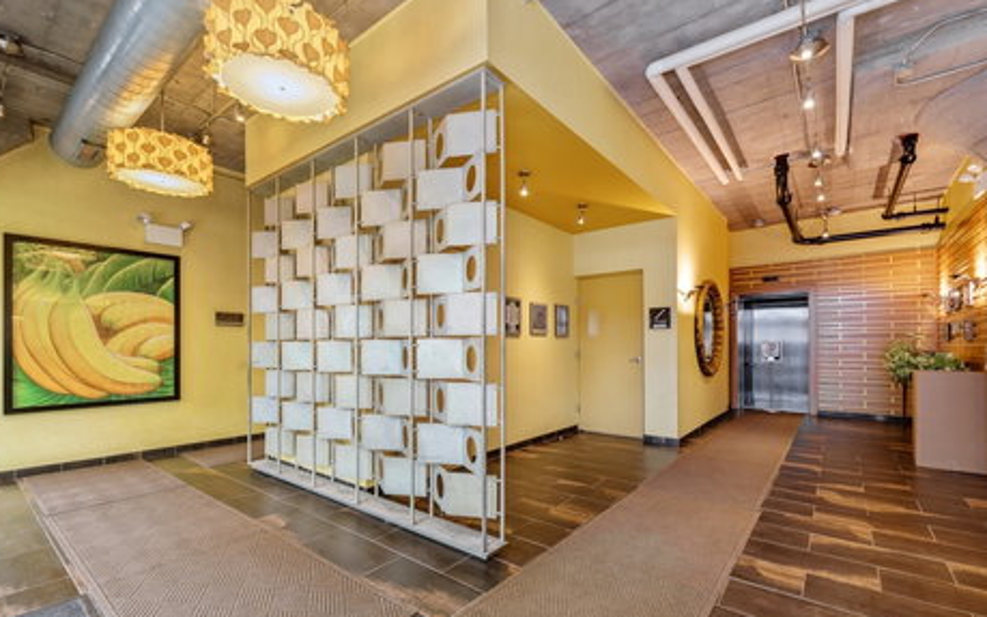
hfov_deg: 97.8
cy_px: 340
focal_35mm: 16
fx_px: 430
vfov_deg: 71.1
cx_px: 488
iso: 200
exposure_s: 1/8
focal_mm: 15
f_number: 8
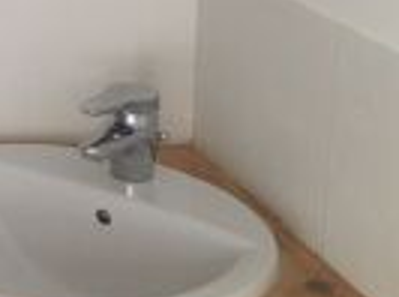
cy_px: -138
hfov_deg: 16.2
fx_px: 1207
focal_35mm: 105
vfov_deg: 13.3
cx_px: -294
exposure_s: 1/100
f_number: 2.2
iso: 40
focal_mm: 4.15
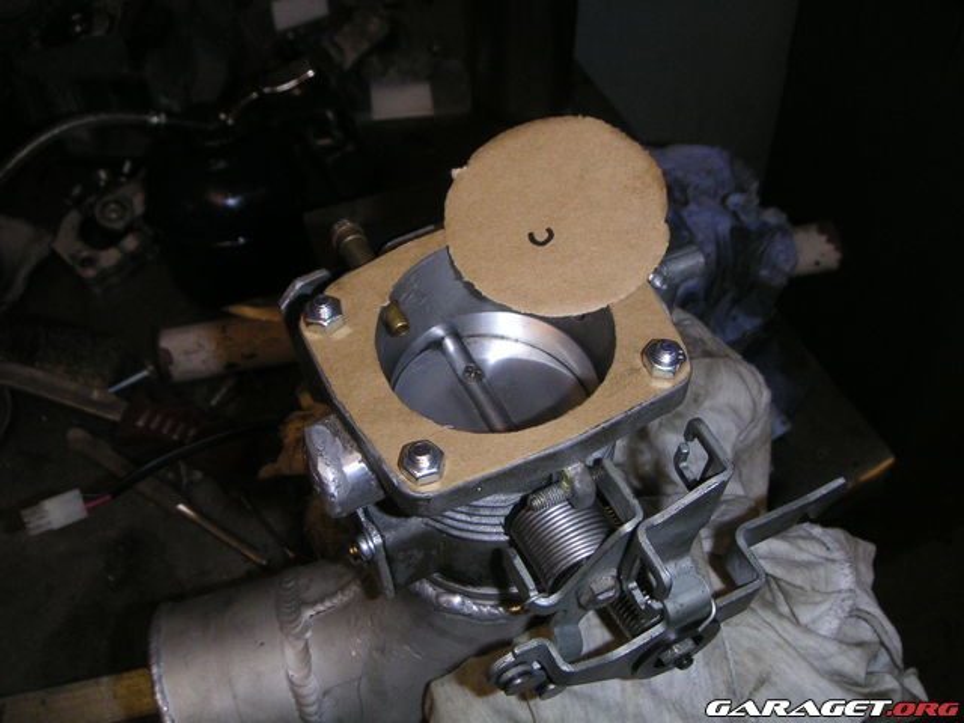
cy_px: 362
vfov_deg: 37.7
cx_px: 482
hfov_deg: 49.0
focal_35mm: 38
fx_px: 1058
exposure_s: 1/45
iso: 160
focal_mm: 6
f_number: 6.7
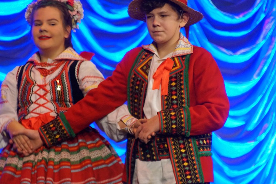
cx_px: 118
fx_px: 3173
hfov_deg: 5.0
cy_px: 93
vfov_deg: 3.3
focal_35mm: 414
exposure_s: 1/80
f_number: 6.3
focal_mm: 200
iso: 3200
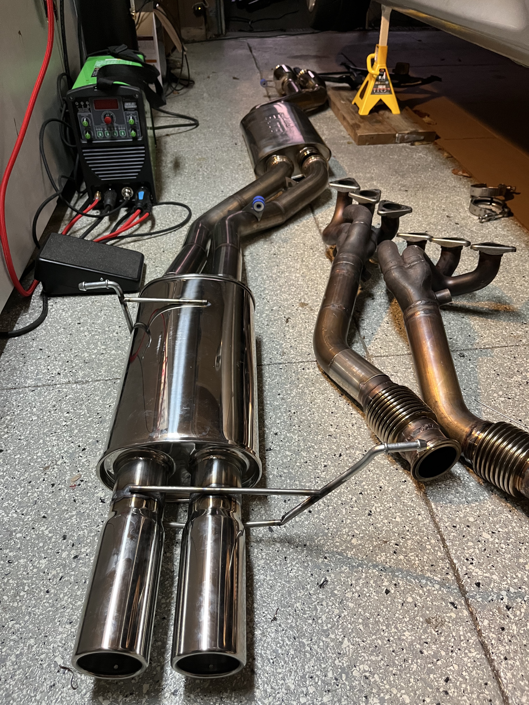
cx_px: 264
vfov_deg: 67.3
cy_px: 352
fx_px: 530
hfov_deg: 53.1
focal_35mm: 26
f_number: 1.6
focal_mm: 5.1
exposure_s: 1/60
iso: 320
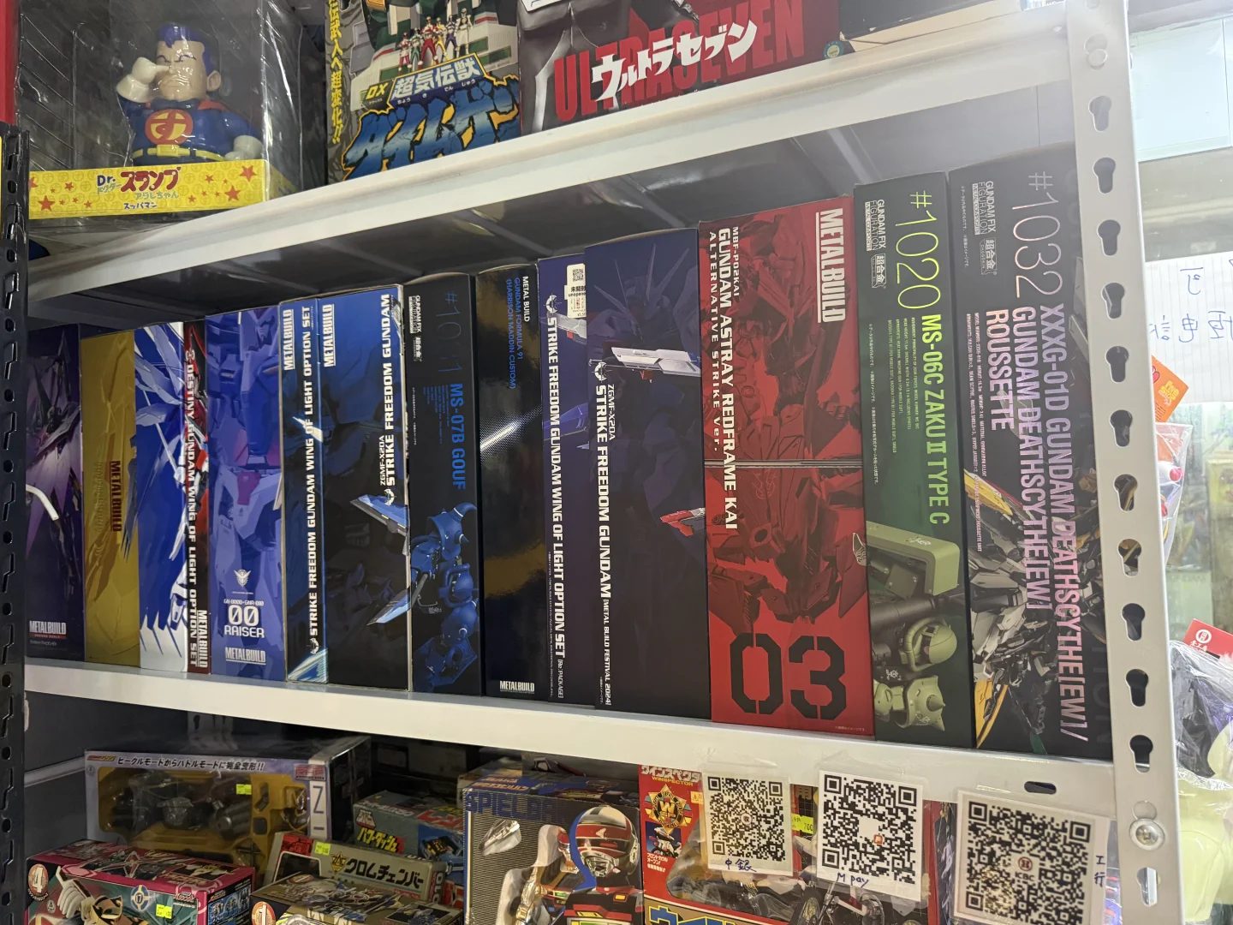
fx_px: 855
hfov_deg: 71.6
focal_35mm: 24
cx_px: 616
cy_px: 462
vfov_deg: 56.8
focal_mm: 6.76
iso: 400
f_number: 1.78
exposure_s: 1/50
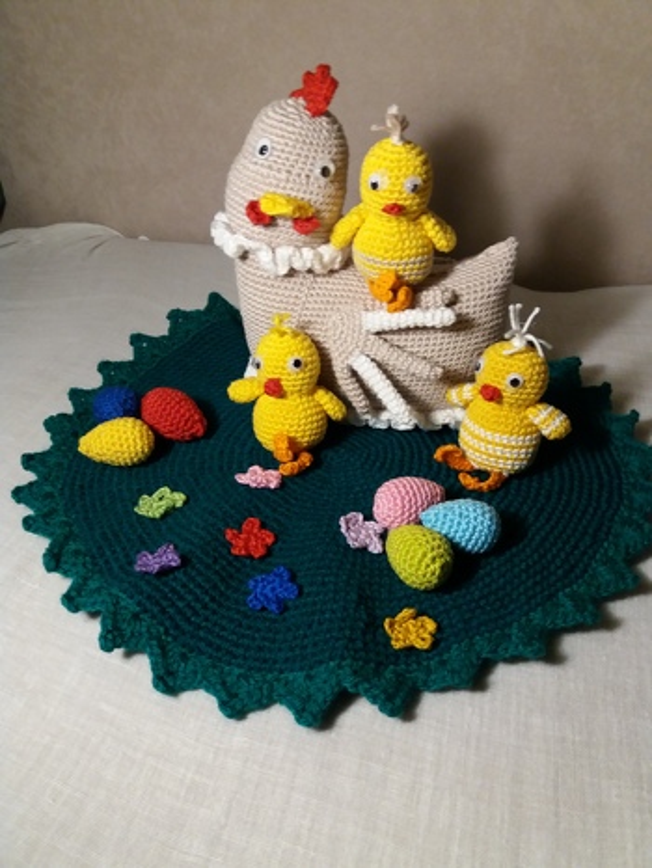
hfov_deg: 49.8
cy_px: 434
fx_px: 703
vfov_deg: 63.4
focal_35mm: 28
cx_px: 326
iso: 125
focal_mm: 3.7
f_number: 1.9
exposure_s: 1/33
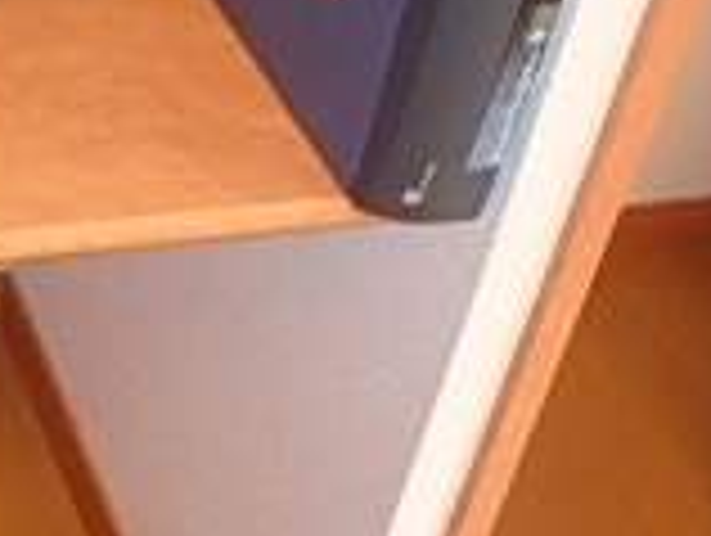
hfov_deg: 20.4
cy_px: -180
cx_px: -284
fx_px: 1749
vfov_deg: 16.4
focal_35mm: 85
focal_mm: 3.7
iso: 400
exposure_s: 1/30
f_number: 3.5
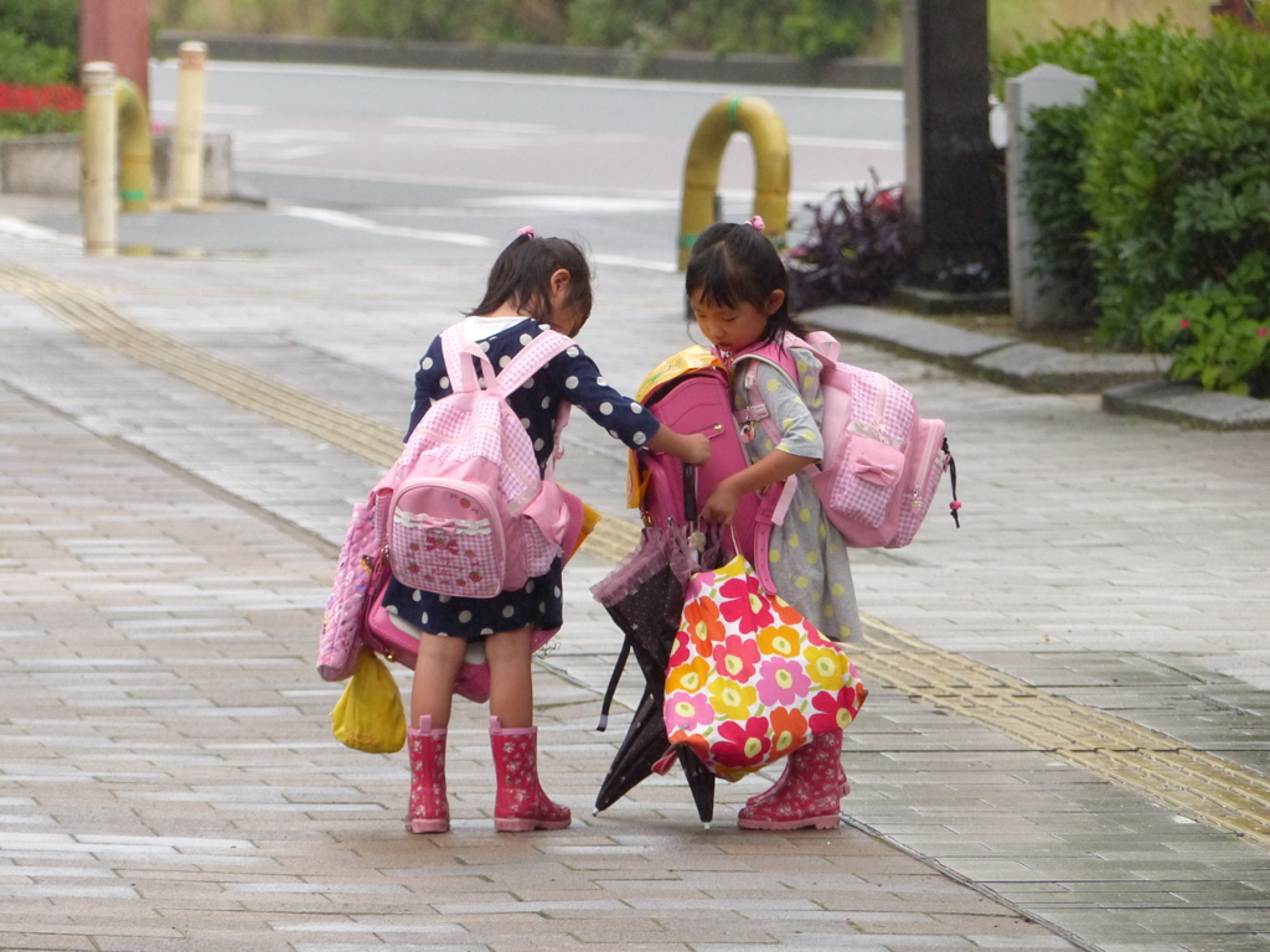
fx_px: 19848
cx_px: 635
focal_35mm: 541
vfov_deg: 2.7
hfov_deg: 3.7
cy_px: 476
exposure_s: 1/400
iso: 400
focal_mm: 97.4
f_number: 4
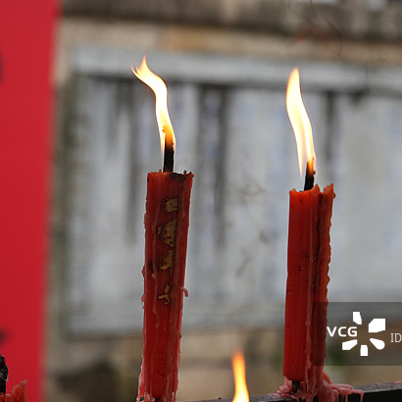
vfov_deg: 15.0
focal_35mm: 116
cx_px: 138
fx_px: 1524
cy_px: 212
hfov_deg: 15.0
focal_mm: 70
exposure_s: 1/200
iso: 320
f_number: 4
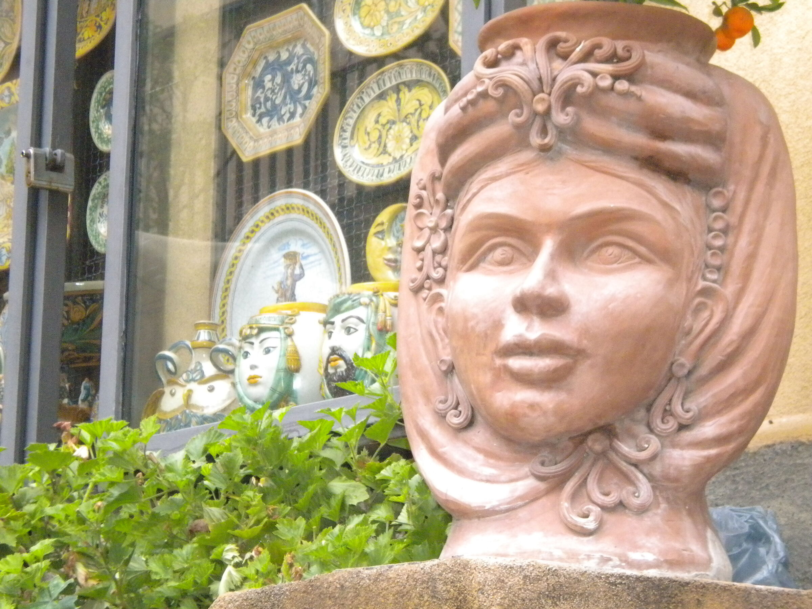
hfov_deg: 20.4
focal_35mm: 96
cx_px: 406
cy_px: 304
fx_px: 2252
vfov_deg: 15.4
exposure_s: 1/143
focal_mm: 17.3
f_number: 5.7
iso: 800
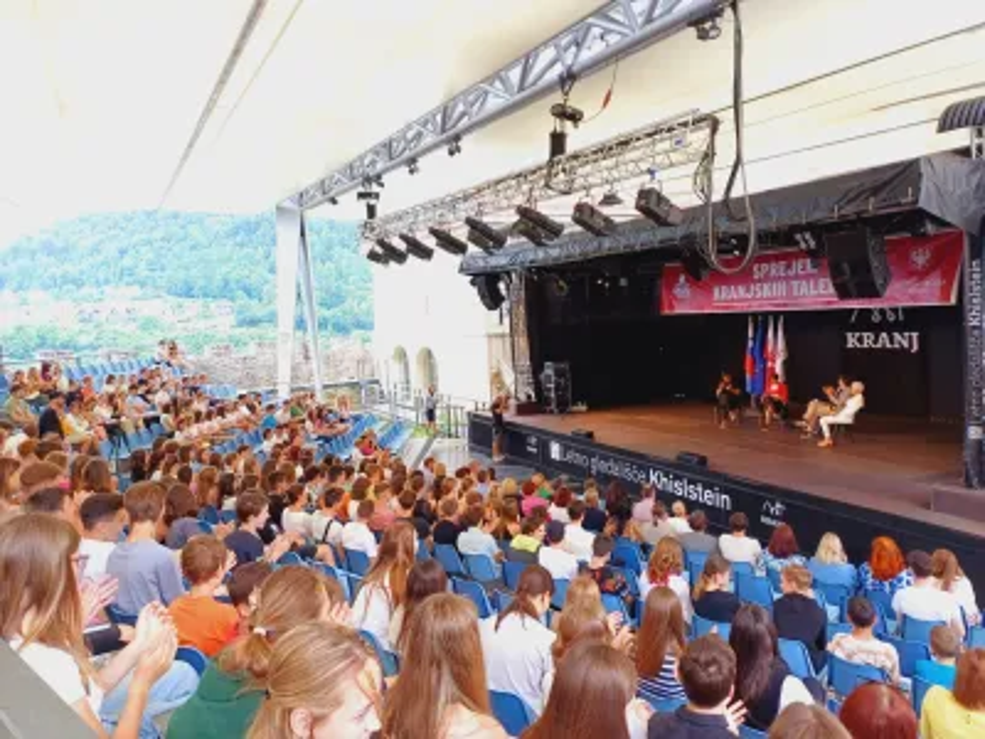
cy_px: 370
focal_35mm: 25
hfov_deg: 69.4
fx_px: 711
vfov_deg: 54.9
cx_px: 492
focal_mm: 4.65
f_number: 1.8
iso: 50
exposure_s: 1/131
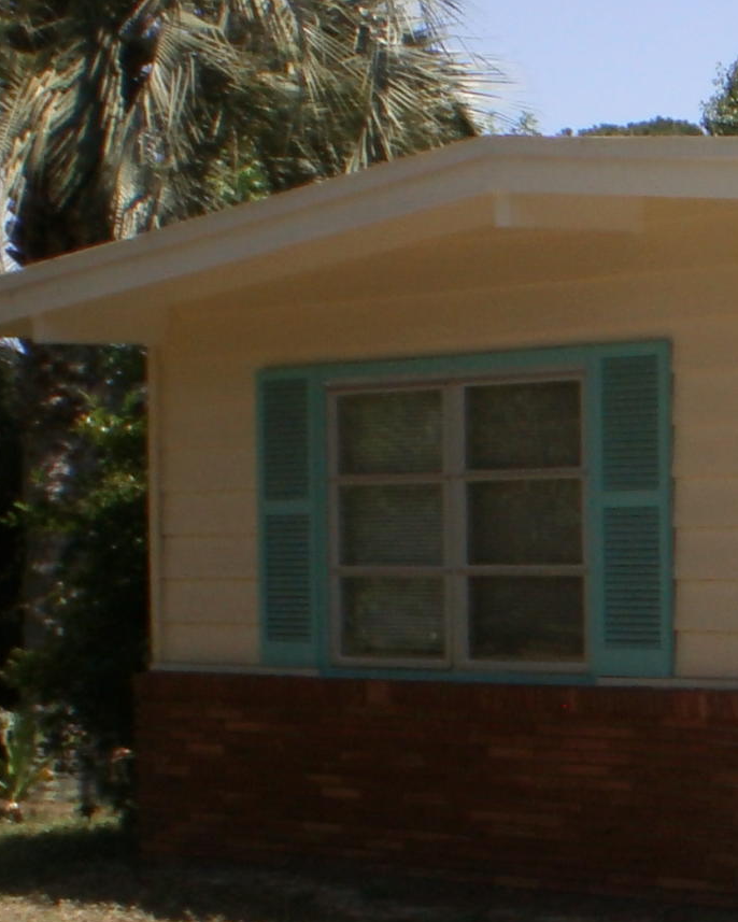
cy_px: 710
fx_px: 3357
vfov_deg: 15.6
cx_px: 1434
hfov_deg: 11.4
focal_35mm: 123
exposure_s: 1/800
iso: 100
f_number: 4.6
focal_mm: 6.3
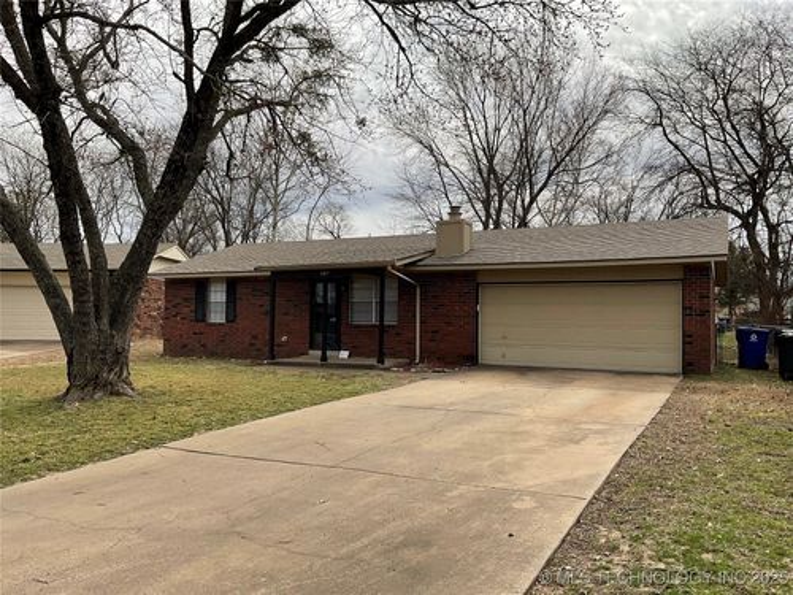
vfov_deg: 48.2
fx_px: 664
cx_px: 396
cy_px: 298
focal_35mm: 29
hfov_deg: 61.7
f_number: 1.8
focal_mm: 3
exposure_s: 1/2427
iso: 20
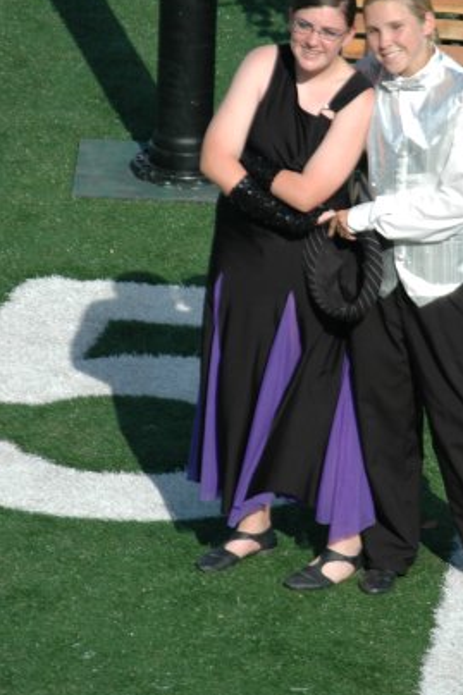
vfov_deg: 2.3
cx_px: 314
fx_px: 17183
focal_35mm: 890
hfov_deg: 1.5
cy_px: 274
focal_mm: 400
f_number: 5.6
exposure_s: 1/1250
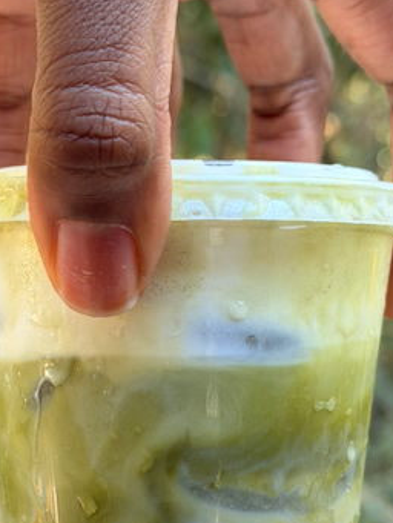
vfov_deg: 21.5
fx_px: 1362
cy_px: 411
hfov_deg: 16.4
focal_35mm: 90
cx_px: 193
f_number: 1.78
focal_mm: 6.76
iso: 100
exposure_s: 1/92
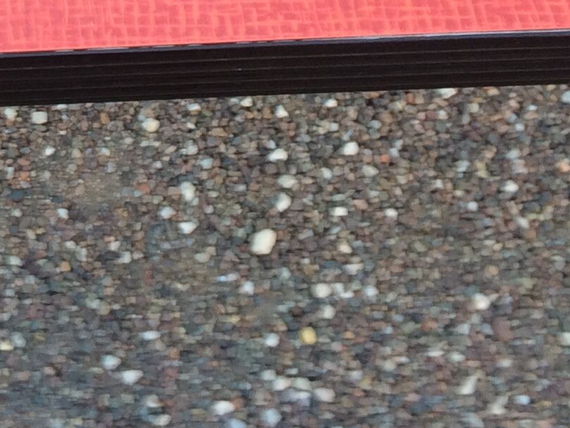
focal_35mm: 118
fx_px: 1944
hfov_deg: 16.3
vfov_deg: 11.6
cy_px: -353
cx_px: -37
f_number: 2.2
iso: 40
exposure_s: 1/50
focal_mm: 4.15
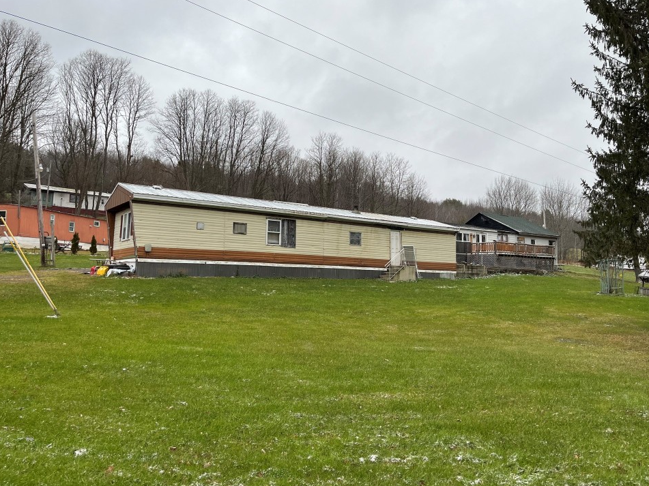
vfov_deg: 49.7
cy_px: 226
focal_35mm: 28
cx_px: 330
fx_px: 525
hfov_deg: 63.4
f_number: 1.6
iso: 50
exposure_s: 1/732
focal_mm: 5.1
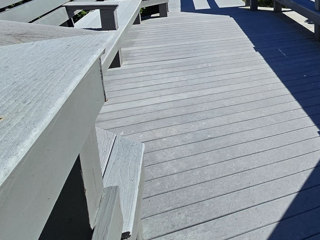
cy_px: 10
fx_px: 277
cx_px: 307
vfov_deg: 41.8
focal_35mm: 30
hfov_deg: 50.6
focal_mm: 2.2
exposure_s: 1/3134
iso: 50
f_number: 2.2
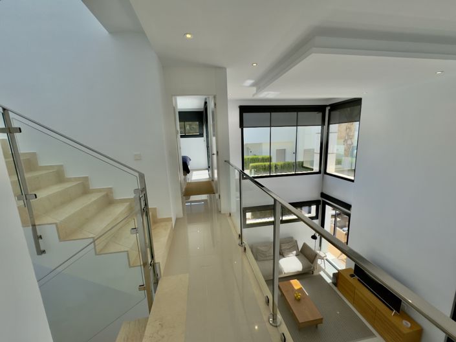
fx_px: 184
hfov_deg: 102.1
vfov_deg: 85.6
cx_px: 228
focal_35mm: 14
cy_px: 171
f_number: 2.2
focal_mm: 2.22
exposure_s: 1/451
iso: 40
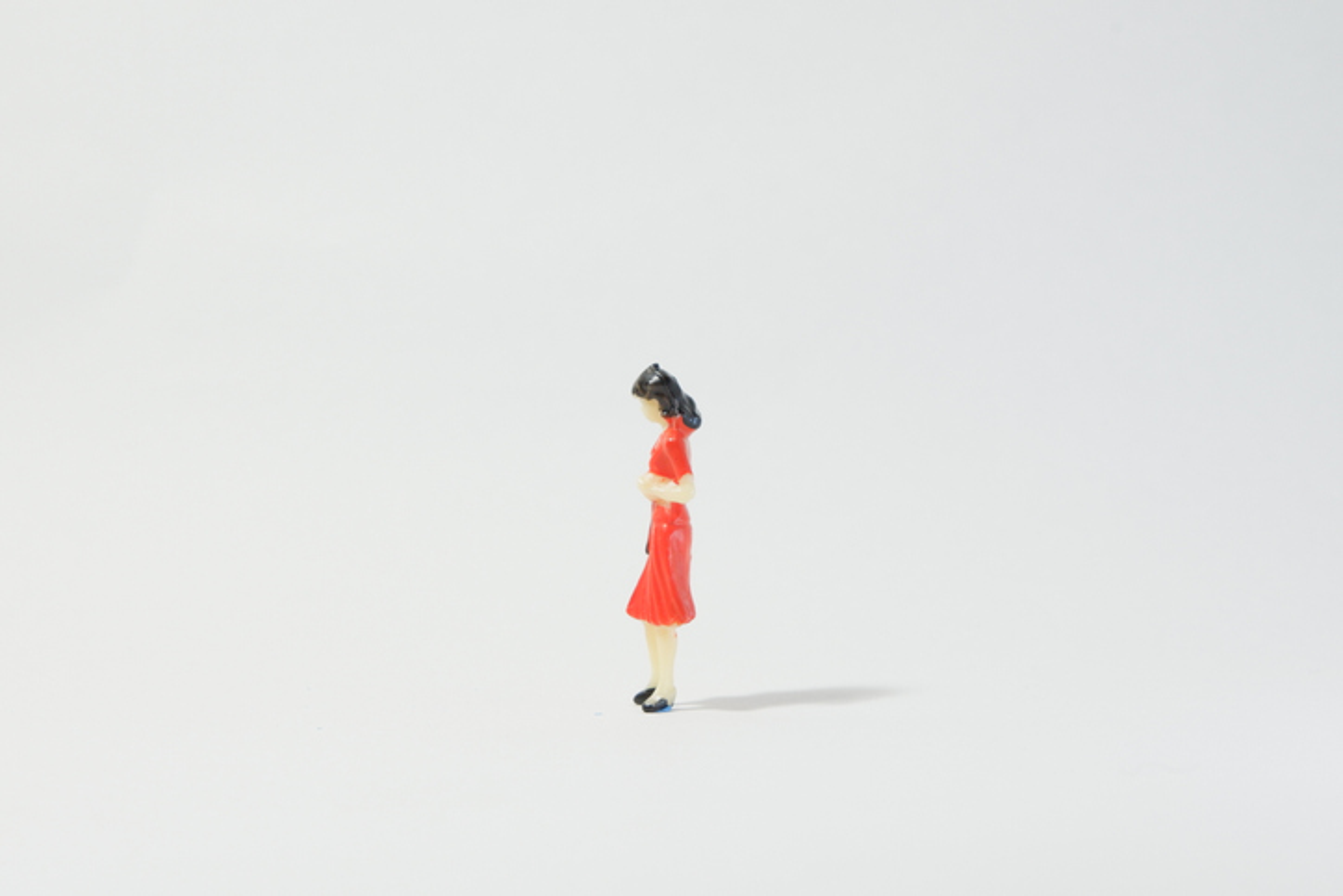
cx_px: 672
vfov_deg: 18.2
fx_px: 2798
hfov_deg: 27.0
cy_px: 448
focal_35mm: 75
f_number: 11
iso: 800
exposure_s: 1/30
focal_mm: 50
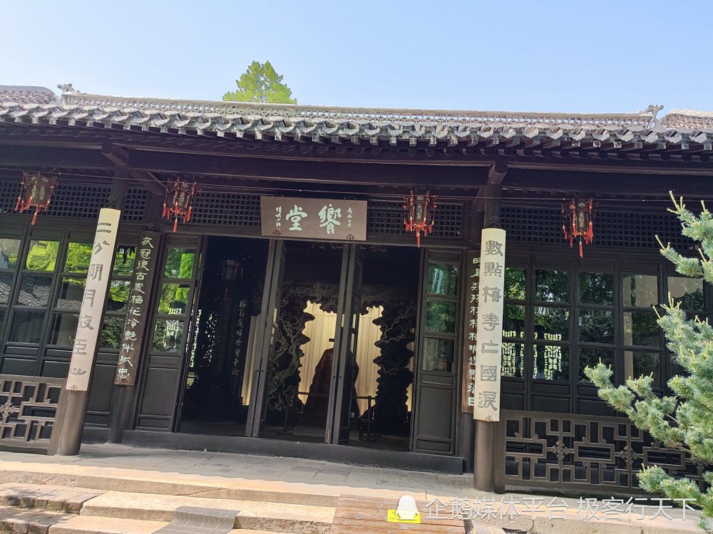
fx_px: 494
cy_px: 267
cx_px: 356
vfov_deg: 56.8
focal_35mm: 24
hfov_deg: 71.6
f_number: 1.9
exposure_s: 1/476
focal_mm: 6.92
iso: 50
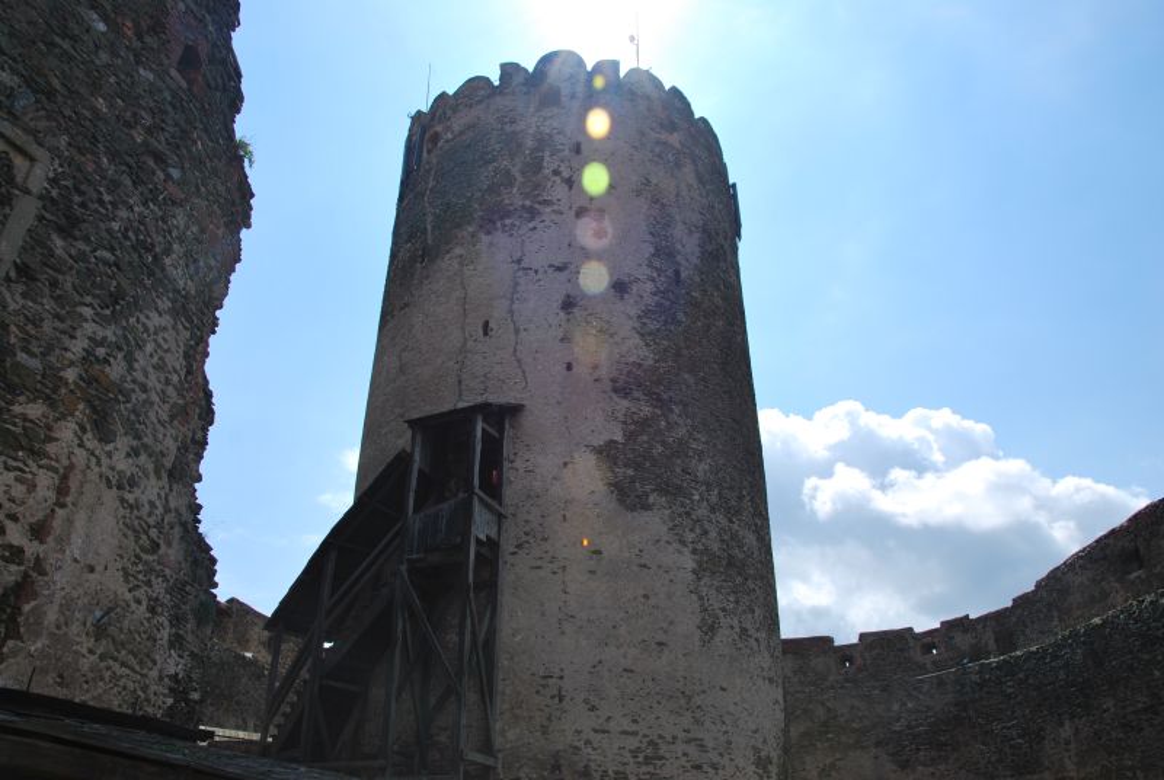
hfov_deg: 67.3
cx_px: 582
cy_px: 390
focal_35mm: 27
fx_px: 874
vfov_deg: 48.1
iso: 100
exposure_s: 1/320
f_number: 9
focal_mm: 18
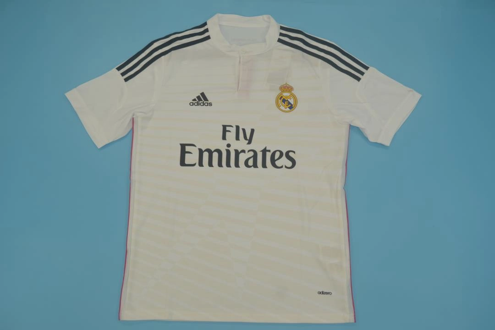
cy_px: 165
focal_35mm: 33
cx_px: 248
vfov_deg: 40.0
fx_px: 454
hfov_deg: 57.2
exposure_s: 1/200
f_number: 4.5
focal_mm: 22
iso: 200
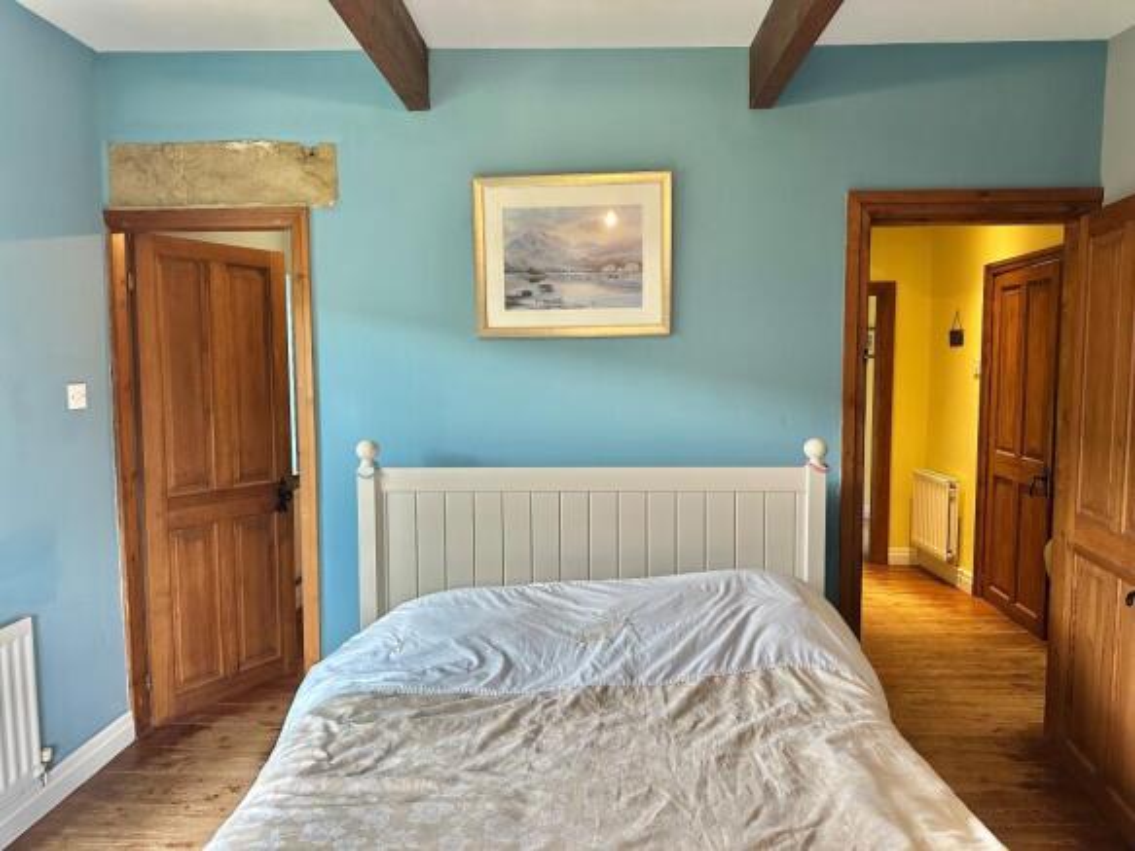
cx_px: 568
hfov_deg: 71.6
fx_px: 787
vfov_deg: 56.8
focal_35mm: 24
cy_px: 426
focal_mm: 6.86
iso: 250
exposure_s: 1/104
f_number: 1.78
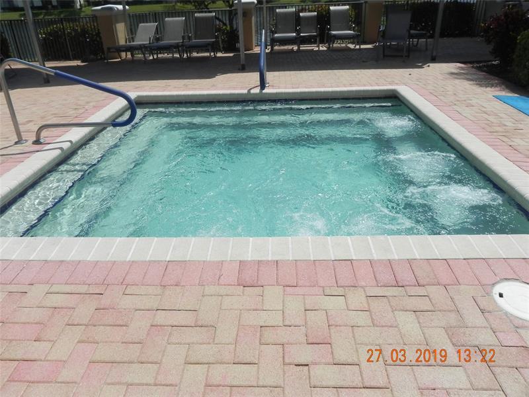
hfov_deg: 67.3
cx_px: 264
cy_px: 198
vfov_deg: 53.1
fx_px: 397
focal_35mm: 26
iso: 160
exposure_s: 1/800
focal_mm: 4.6
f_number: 8
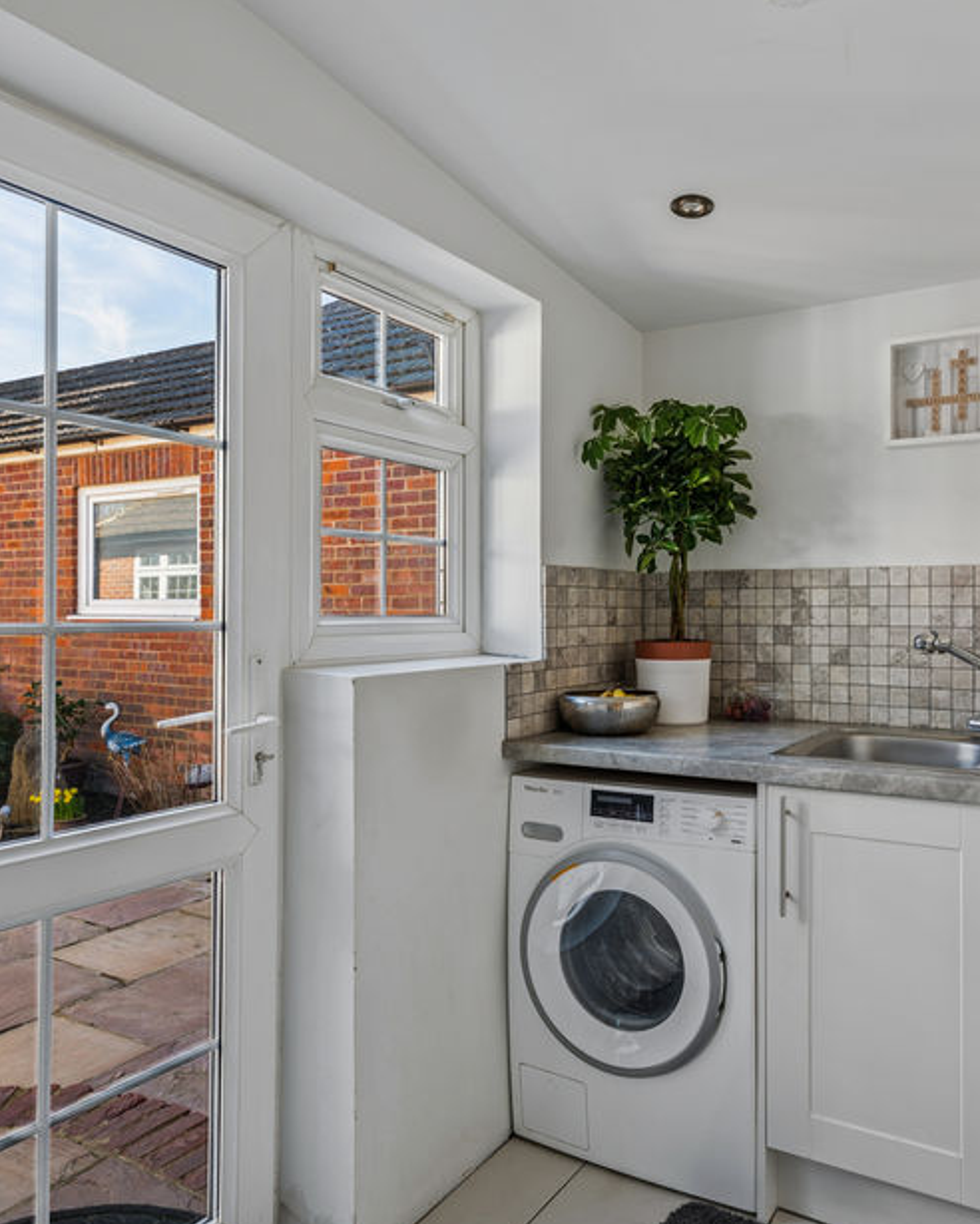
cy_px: 612
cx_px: 619
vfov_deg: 68.1
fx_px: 906
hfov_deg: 56.0
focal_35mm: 25
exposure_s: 1/8
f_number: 8
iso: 100
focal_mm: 16
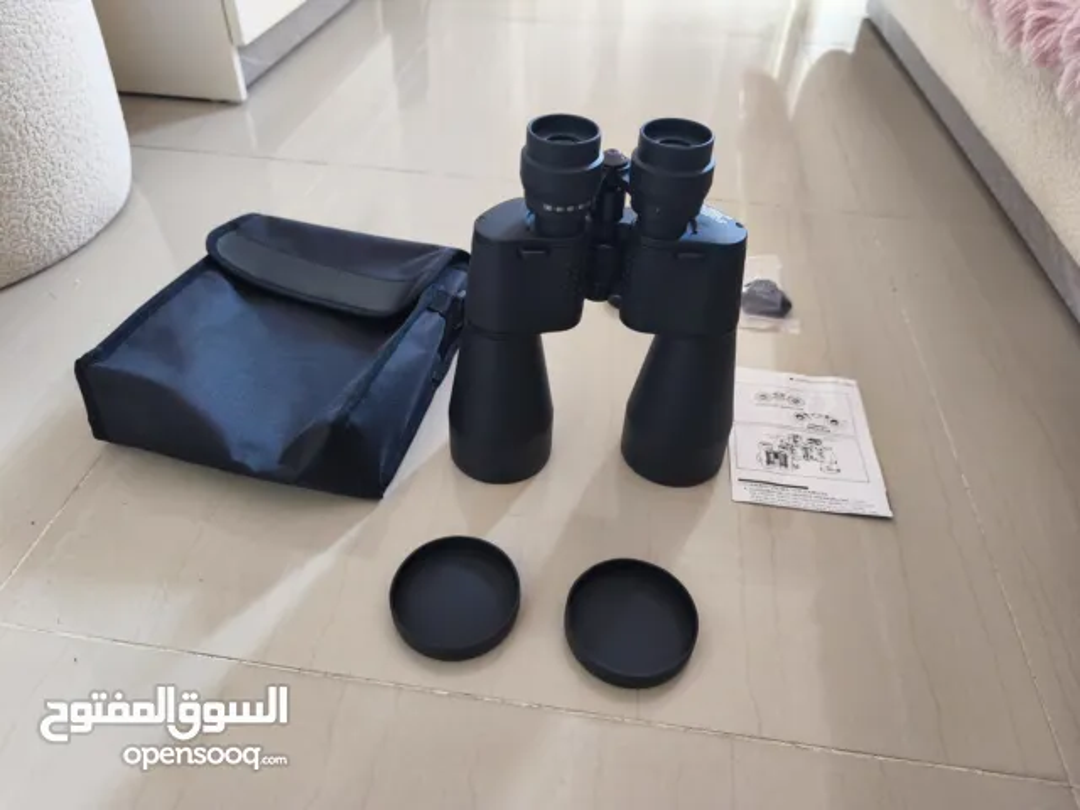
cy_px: 405
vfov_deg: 58.9
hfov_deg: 73.9
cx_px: 540
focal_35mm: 23
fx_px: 718
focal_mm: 6.18
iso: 500
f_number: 1.65
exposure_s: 1/50
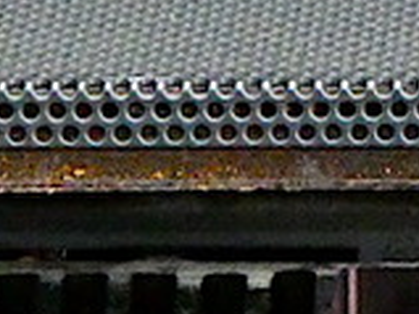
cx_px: 783
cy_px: 472
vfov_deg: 1.3
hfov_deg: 1.8
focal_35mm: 1115
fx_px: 13486
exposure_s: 1/20
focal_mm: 33.2
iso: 1600
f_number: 7.1
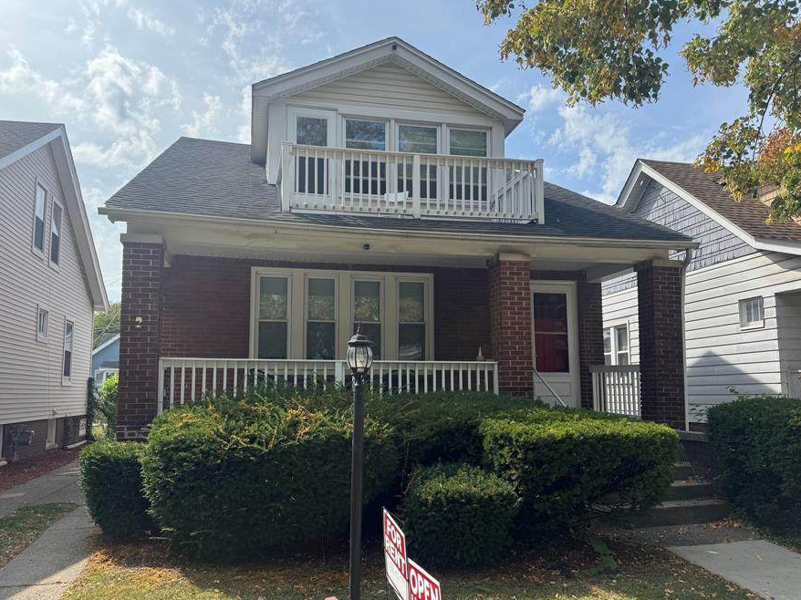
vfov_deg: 49.7
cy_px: 319
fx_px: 648
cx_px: 383
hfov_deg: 63.4
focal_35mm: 28
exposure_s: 1/3597
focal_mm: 6.76
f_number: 1.78
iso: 80
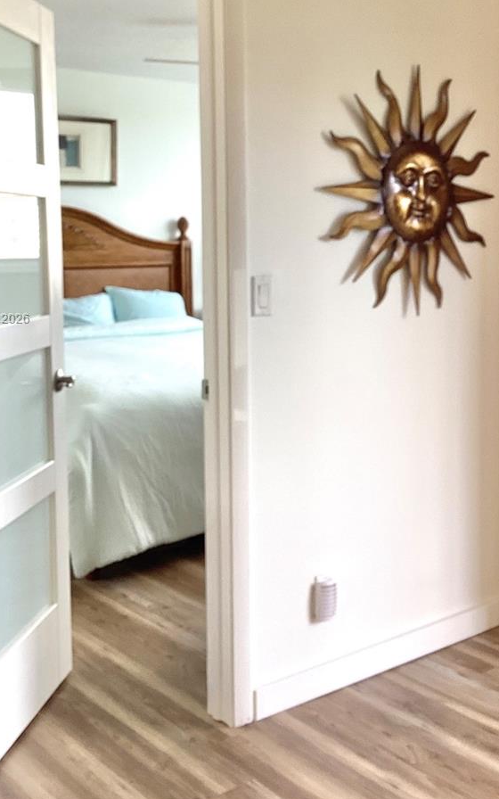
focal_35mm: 44
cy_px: 319
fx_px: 957
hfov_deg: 29.2
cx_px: 265
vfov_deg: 45.0
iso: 50
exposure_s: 1/60
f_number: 2.4
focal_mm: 3.3
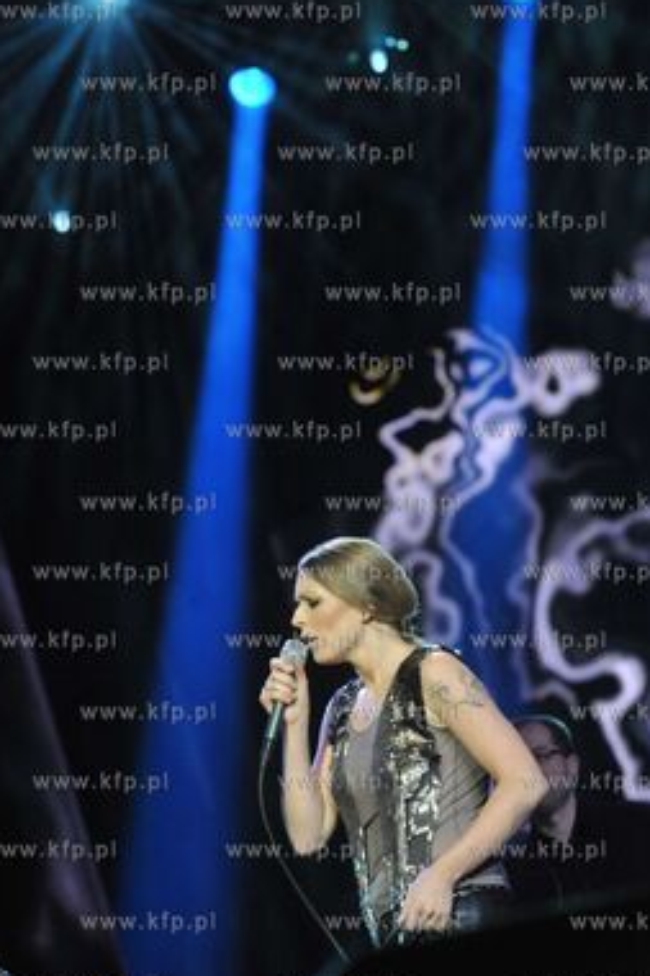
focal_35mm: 179
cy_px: 498
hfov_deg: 7.7
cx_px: 311
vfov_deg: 11.5
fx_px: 4852
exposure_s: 1/250
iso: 3200
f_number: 5.6
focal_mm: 170
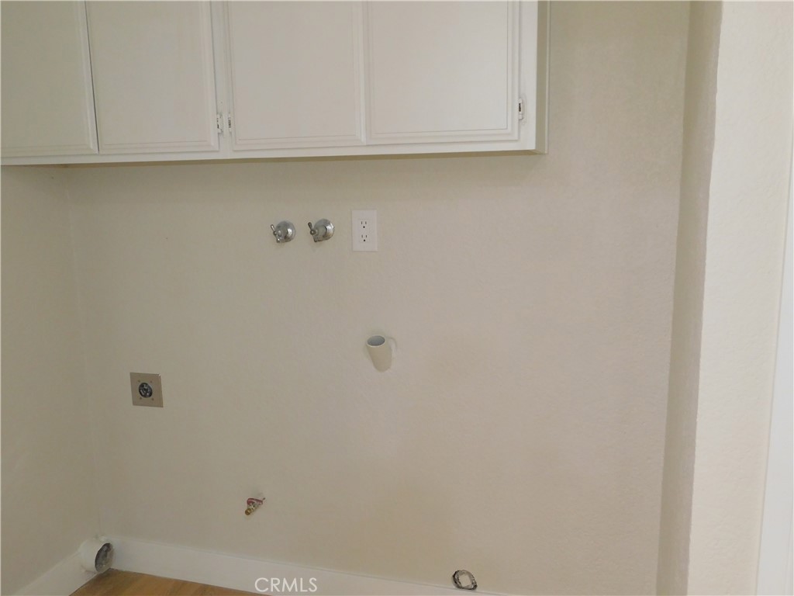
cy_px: 298
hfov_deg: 60.0
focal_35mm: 30
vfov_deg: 46.8
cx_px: 397
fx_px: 688
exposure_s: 1/20
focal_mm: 5.3
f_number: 3.2
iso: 400
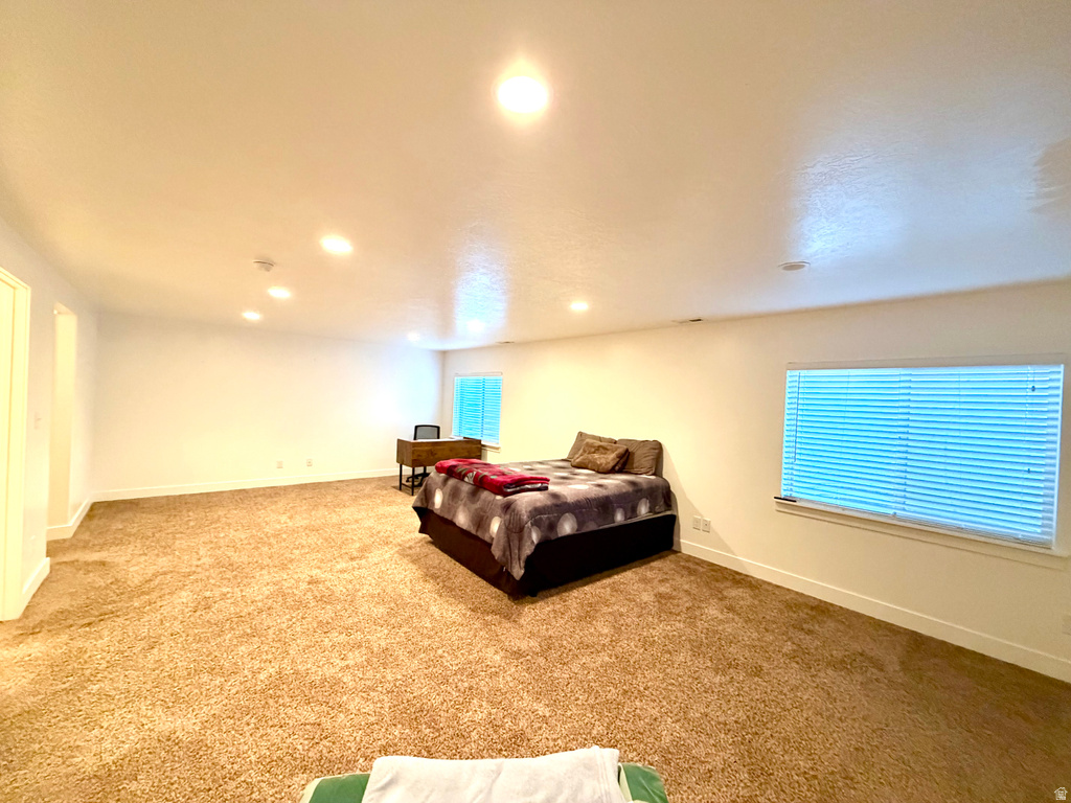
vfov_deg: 85.7
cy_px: 402
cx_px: 536
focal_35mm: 14
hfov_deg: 102.1
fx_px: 433
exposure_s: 1/60
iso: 800
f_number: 2.2
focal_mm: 2.22
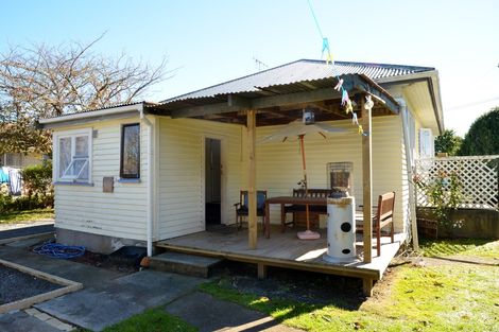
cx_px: 250
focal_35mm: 24
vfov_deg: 53.1
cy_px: 166
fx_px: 333
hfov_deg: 73.8
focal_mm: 16
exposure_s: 1/125
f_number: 8
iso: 200
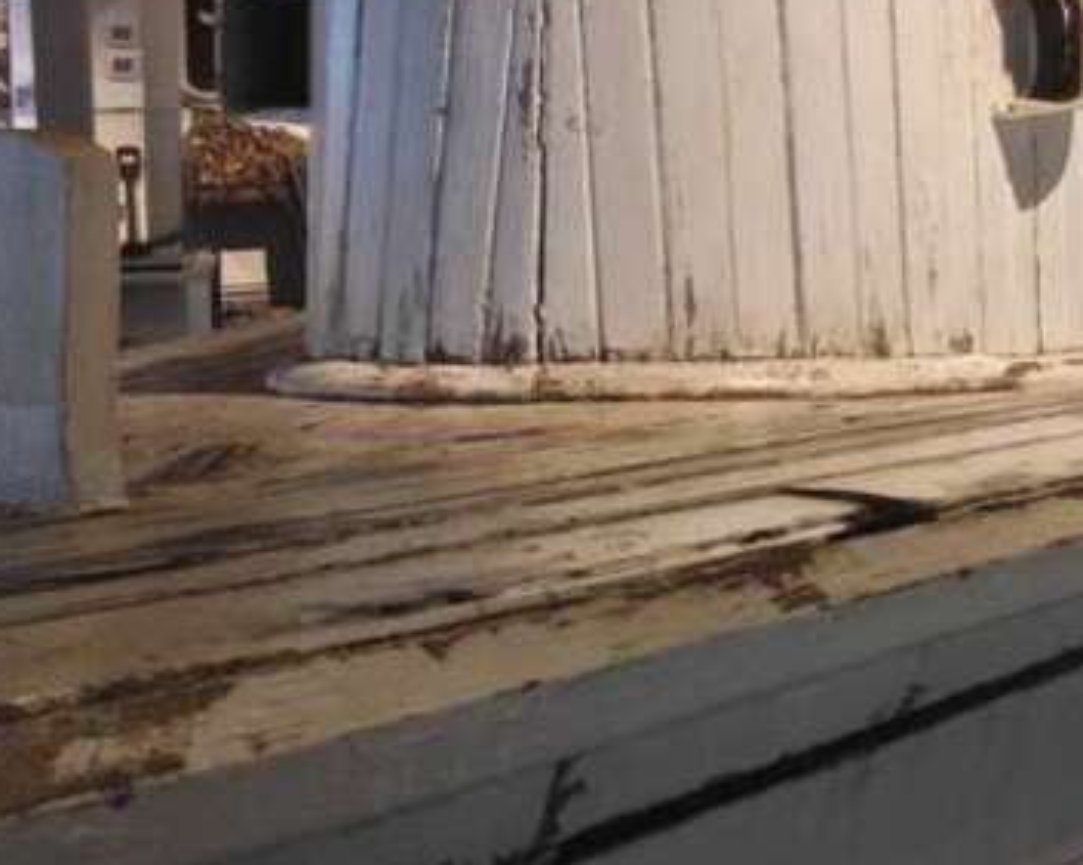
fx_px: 2339
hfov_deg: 24.3
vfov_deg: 20.8
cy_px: 193
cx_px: 1209
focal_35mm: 73
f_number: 2.4
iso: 50
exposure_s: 1/40
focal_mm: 4.12
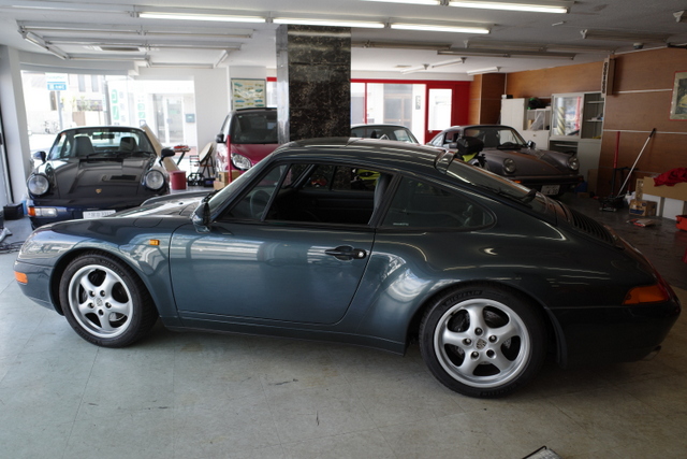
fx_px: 534
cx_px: 344
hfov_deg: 65.5
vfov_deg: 46.4
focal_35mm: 28
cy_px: 230
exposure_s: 1/160
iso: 200
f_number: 3.2
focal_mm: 18.3
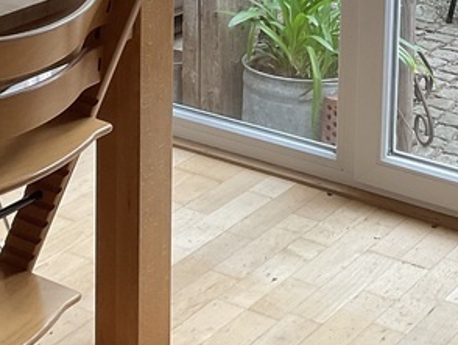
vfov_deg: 13.8
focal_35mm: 101
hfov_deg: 19.4
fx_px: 1337
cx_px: 226
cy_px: -161
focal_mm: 3
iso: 64
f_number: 1.8
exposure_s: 1/100
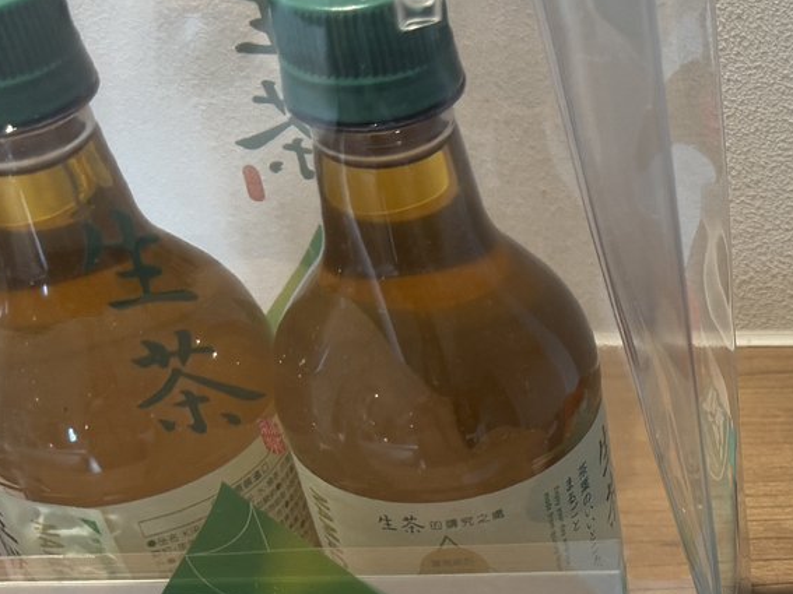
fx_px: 1489
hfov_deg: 27.9
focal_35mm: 65
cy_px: 622
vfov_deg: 21.6
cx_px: 811
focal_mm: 6.76
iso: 125
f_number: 1.78
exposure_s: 1/59
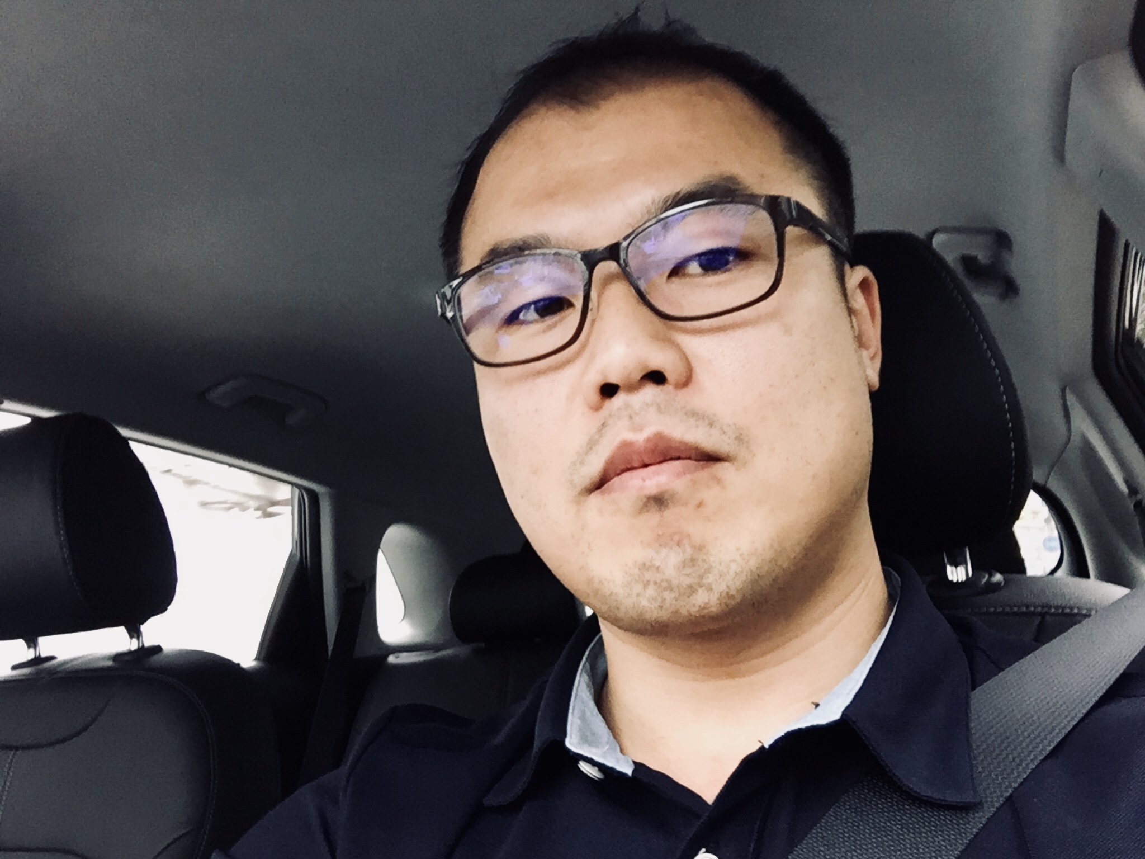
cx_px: 572
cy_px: 430
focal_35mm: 31
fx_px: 1025
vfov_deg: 45.4
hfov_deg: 58.4
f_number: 2.2
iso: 100
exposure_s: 1/30
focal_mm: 2.65
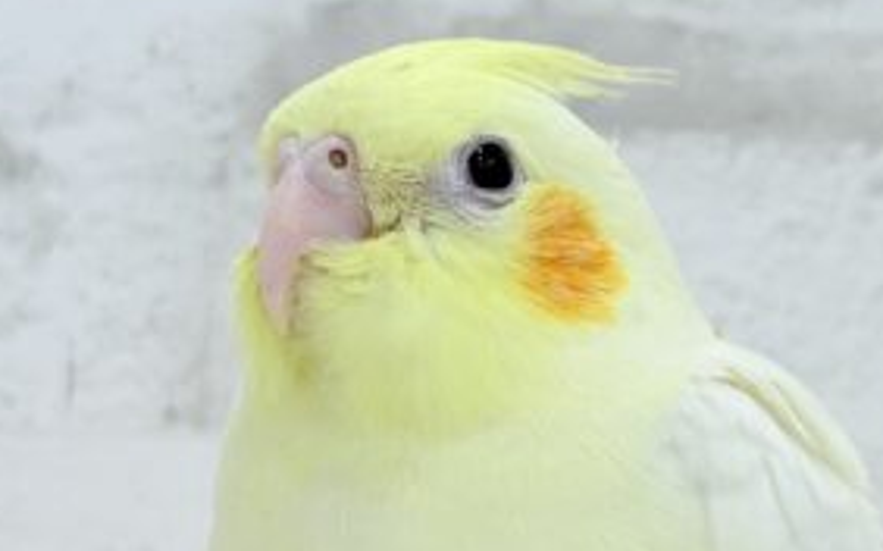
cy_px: 510
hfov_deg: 16.6
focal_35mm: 125
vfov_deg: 10.4
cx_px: 679
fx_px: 3007
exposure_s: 1/50
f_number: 1.6
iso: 32
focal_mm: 5.96
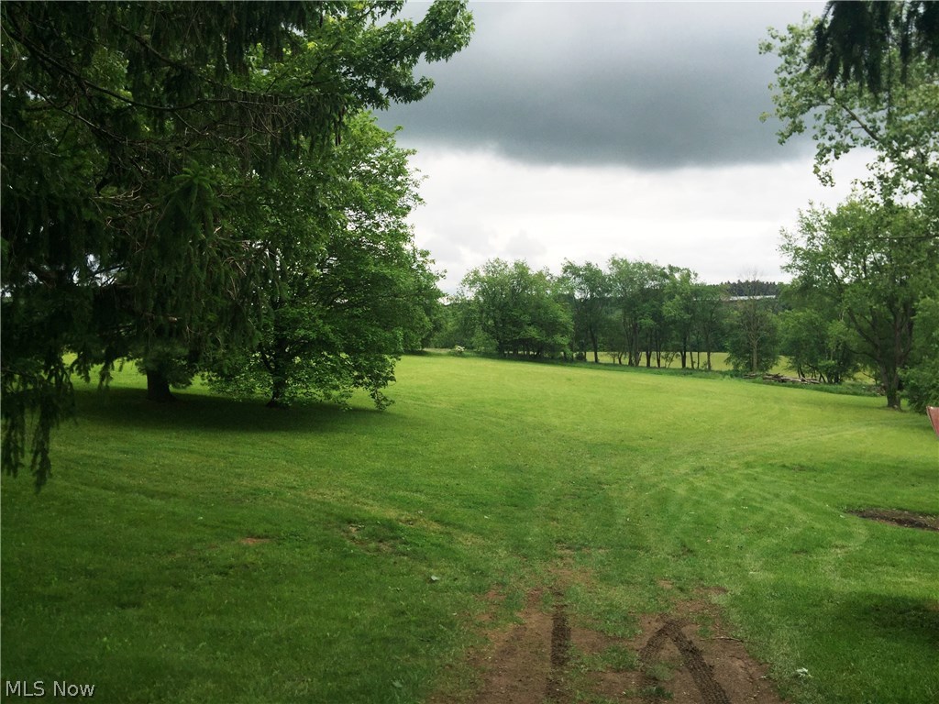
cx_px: 470
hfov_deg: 61.7
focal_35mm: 29
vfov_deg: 48.2
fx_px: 787
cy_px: 352
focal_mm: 4.15
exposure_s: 1/1319
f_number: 2.2
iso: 32
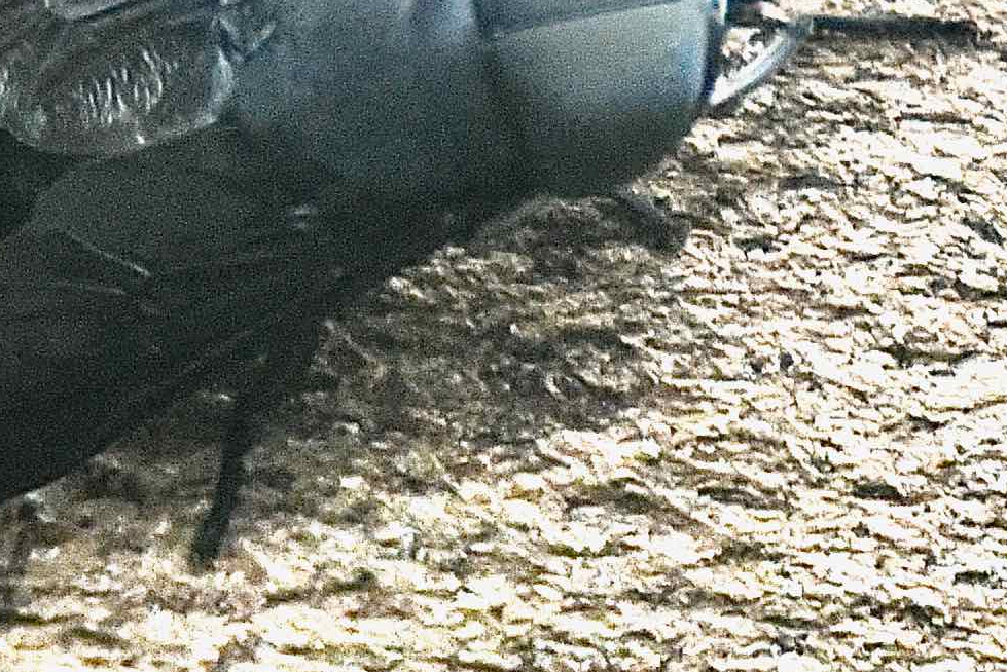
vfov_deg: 1.4
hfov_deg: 2.1
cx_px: 445
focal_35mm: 994
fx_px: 27820
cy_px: 126
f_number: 6.3
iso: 4000
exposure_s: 1/1600
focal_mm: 600
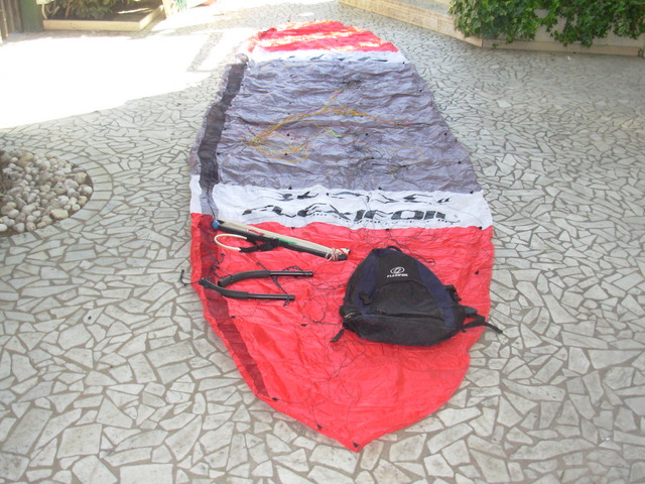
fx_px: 708
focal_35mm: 38
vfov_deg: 37.7
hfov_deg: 49.0
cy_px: 242
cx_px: 322
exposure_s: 1/58.7
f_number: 2.9
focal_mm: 6.3
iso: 92
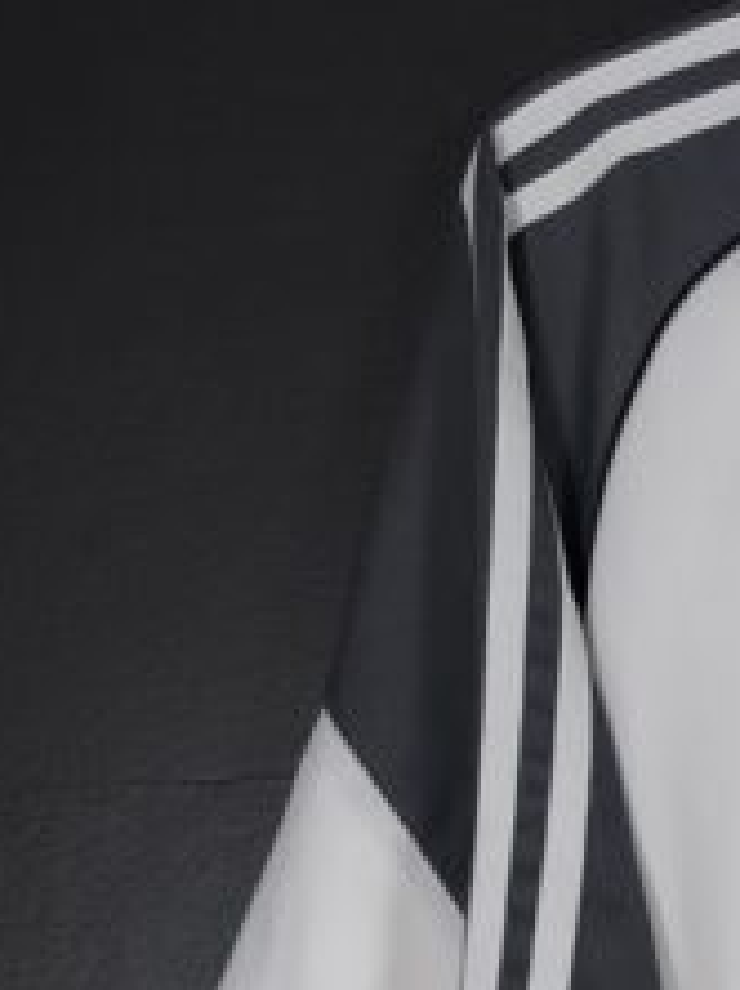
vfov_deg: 20.8
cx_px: 1199
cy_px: 1387
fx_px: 2370
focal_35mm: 83
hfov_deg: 15.9
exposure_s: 1/125
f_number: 1.6
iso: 640
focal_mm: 6.57
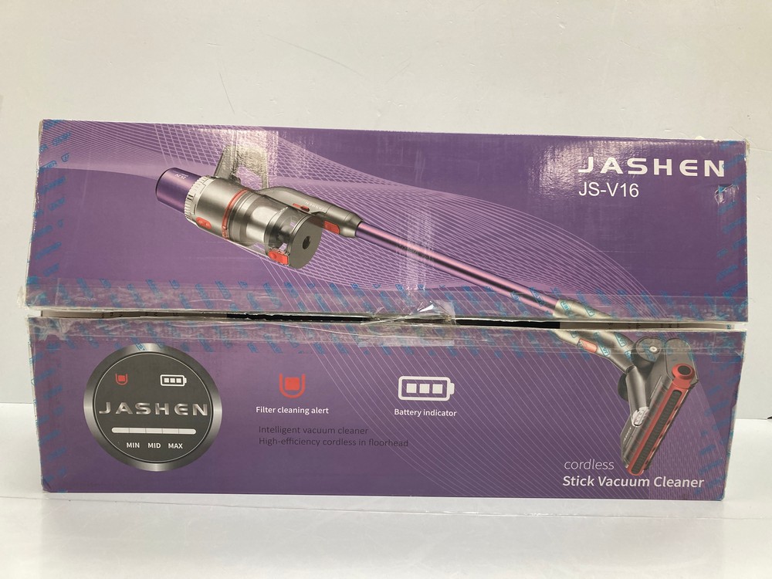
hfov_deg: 63.4
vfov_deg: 49.7
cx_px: 386
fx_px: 624
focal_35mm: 28
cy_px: 290
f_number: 1.8
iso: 80
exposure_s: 1/79
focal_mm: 3.99
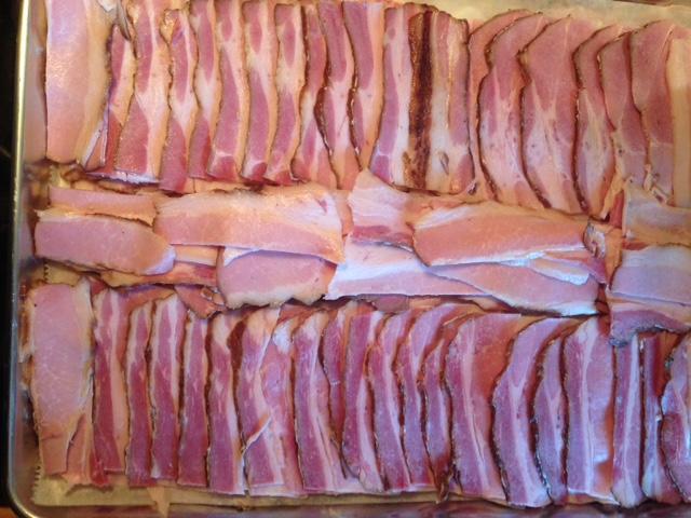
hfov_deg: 55.4
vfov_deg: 42.9
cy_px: 259
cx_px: 346
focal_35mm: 33
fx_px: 659
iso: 160
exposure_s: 1/20
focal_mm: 4.12
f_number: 2.4
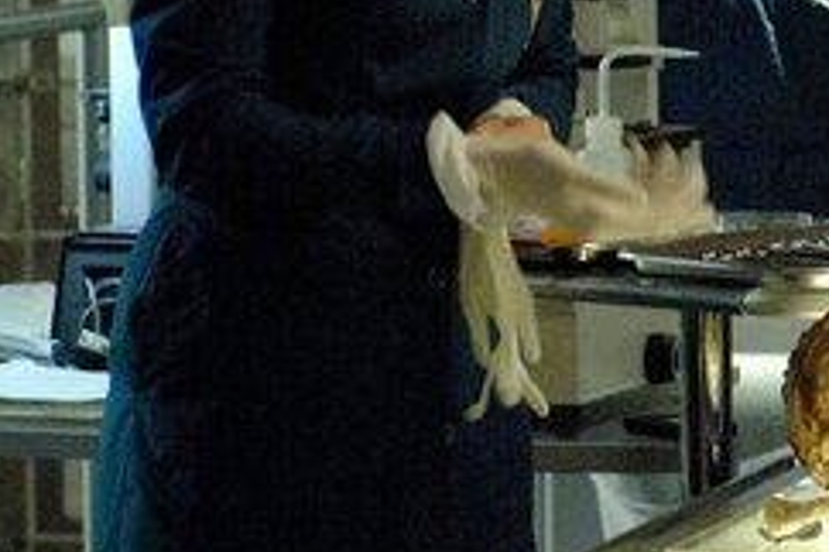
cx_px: 1144
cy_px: 132
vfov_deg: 5.3
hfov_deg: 7.9
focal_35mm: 258
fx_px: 5937
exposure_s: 1/125
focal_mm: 52
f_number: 3.5
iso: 1600
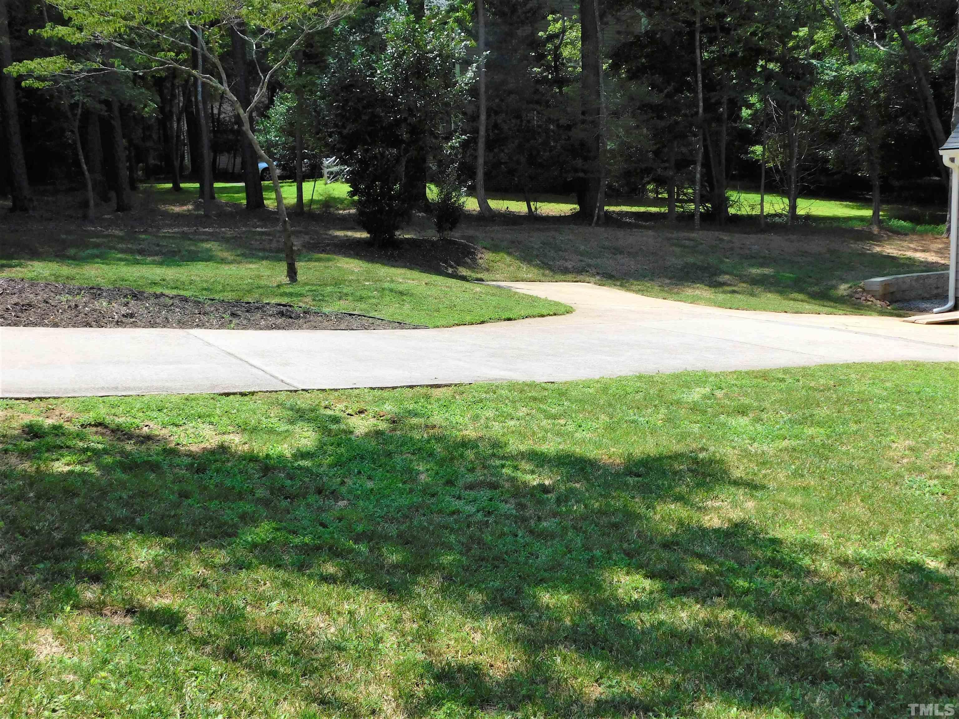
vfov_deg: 36.0
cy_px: 360
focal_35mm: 40
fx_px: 1108
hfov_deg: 46.8
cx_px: 480
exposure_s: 1/1000
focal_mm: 7.1
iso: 125
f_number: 3.6
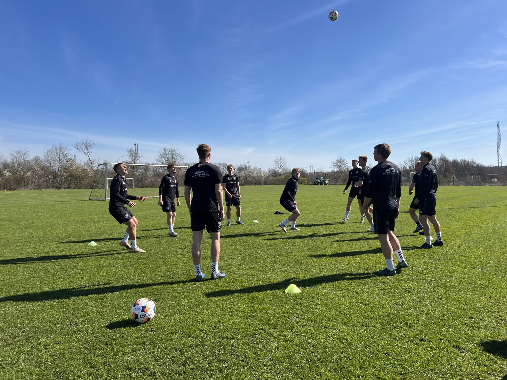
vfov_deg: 53.1
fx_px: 381
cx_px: 254
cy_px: 190
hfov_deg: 67.3
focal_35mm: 26
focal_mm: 5.7
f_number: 1.5
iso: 50
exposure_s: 1/4831
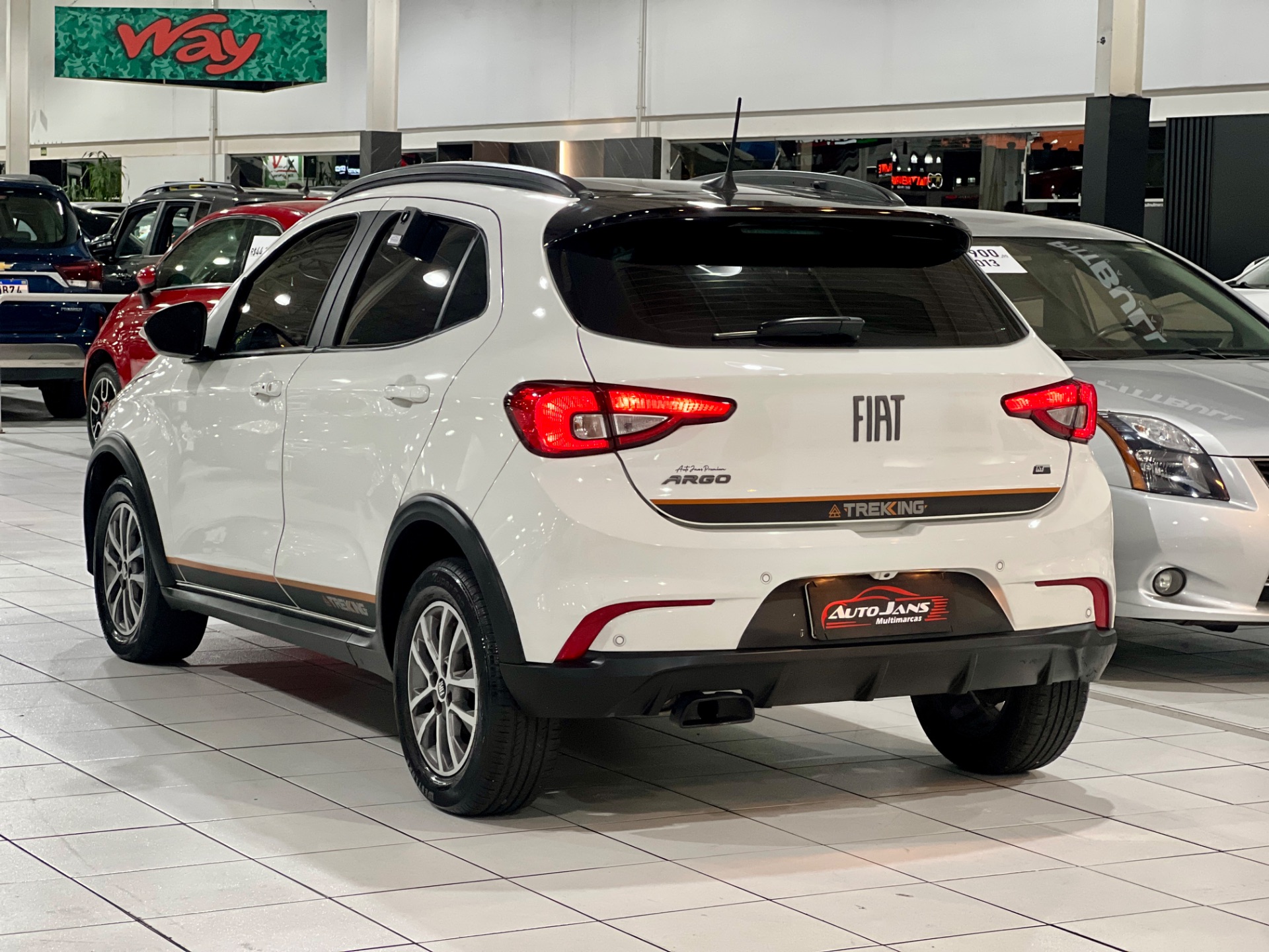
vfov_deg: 19.1
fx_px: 2823
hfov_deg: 25.3
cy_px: 476
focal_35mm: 77
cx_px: 634
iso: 320
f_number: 2.8
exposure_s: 1/40
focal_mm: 9
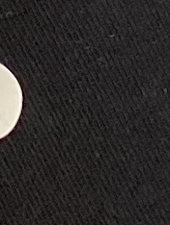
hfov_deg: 10.4
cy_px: 468
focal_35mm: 124
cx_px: -231
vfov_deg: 13.4
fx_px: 810
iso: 125
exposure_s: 1/106
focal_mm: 4.25
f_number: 1.8
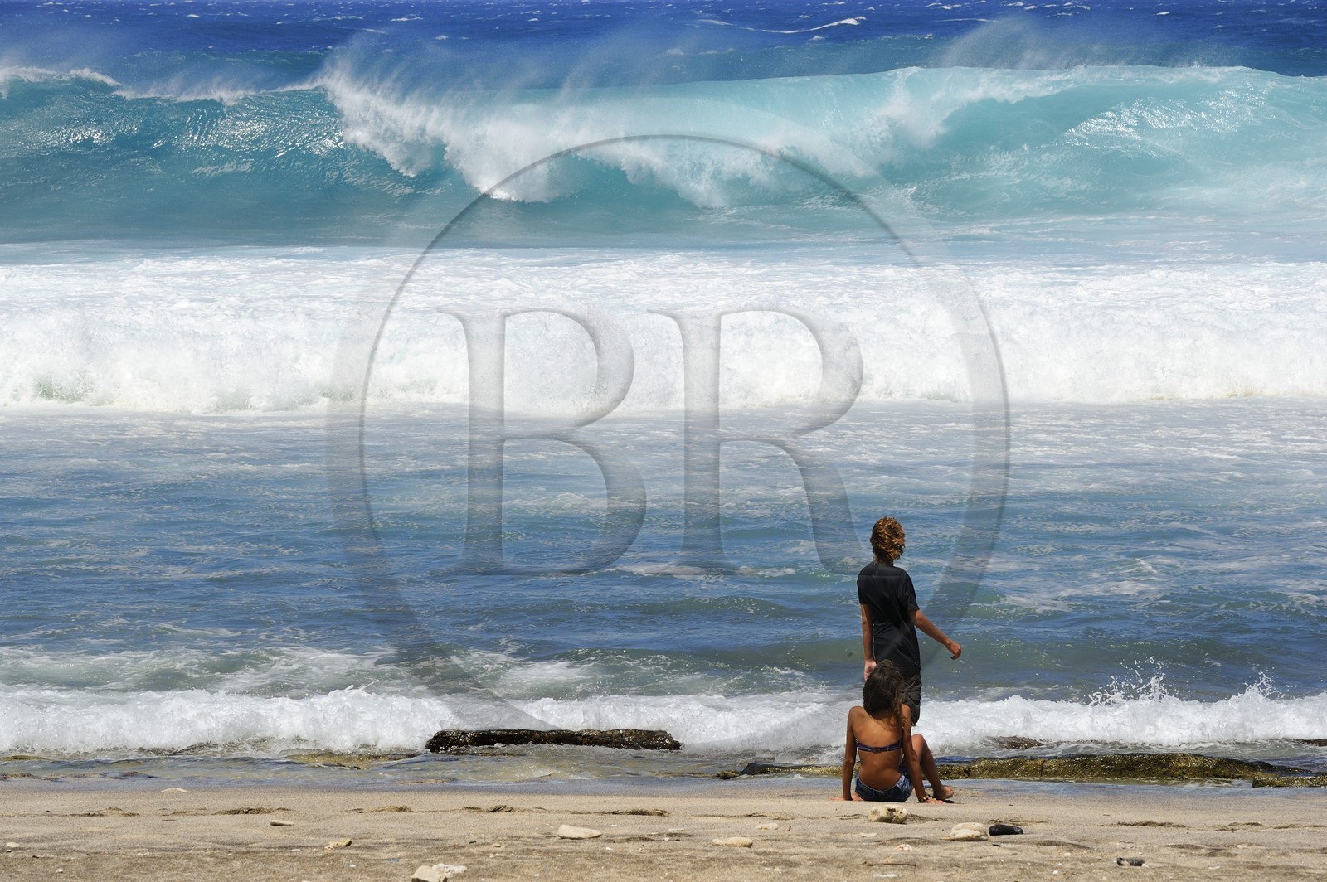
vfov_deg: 9.1
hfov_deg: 13.7
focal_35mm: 150
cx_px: 664
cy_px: 441
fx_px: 5524
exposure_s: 1/320
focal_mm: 150
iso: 200
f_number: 14
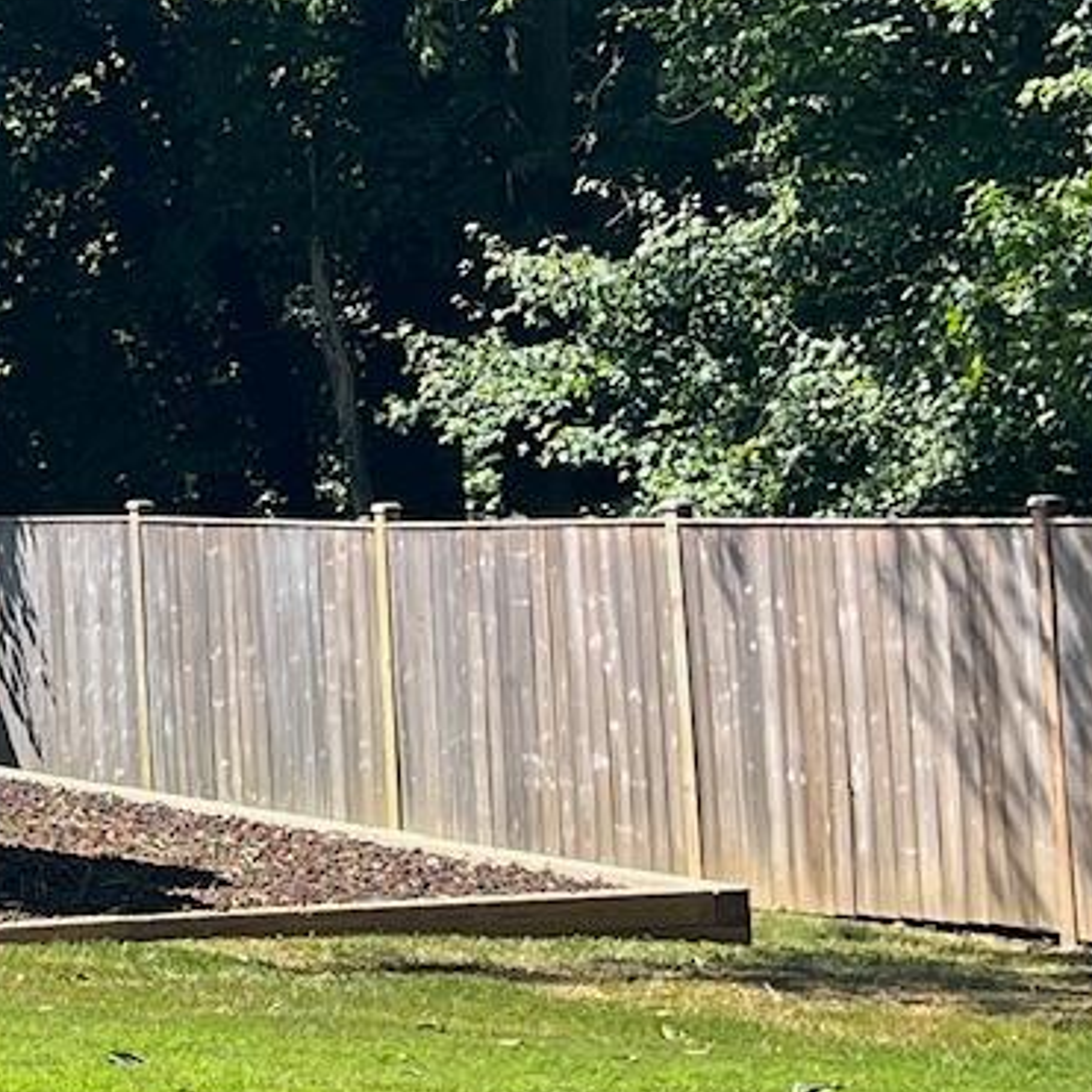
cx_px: -1266
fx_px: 4533
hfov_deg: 11.9
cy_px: 141
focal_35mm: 127
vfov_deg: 13.6
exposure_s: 1/1623
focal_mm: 5.1
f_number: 1.6
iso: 50
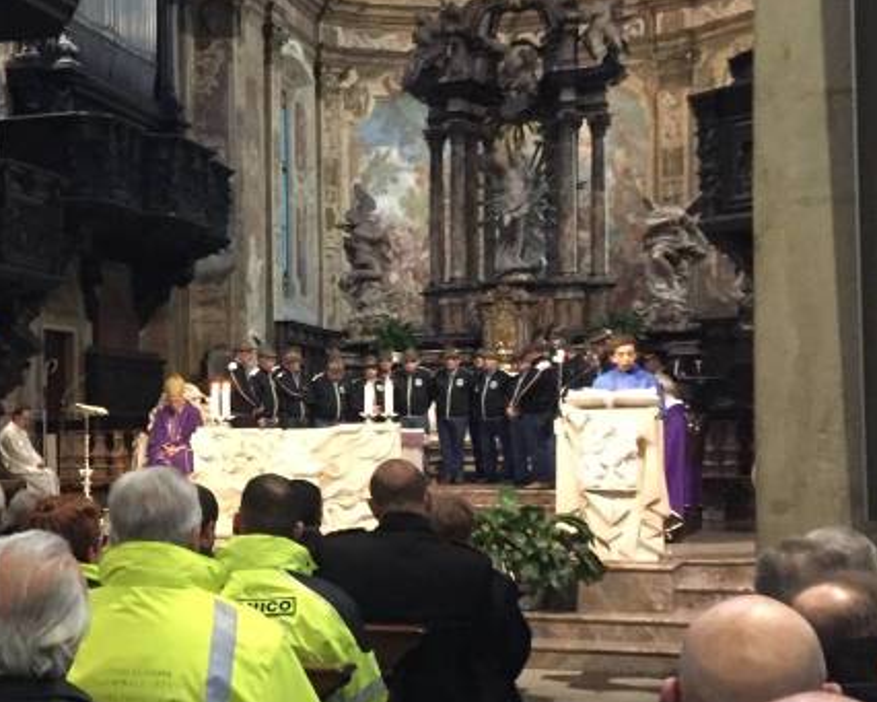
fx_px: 1765
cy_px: 438
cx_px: -23
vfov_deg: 22.4
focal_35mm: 68
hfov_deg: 26.3
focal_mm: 4.15
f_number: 2.2
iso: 400
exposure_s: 1/17
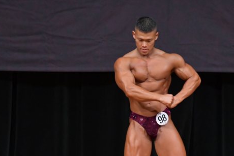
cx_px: 142
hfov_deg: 4.1
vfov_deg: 2.7
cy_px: 128
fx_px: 3283
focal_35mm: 505
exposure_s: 1/400
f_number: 5.6
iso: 4000
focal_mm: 200
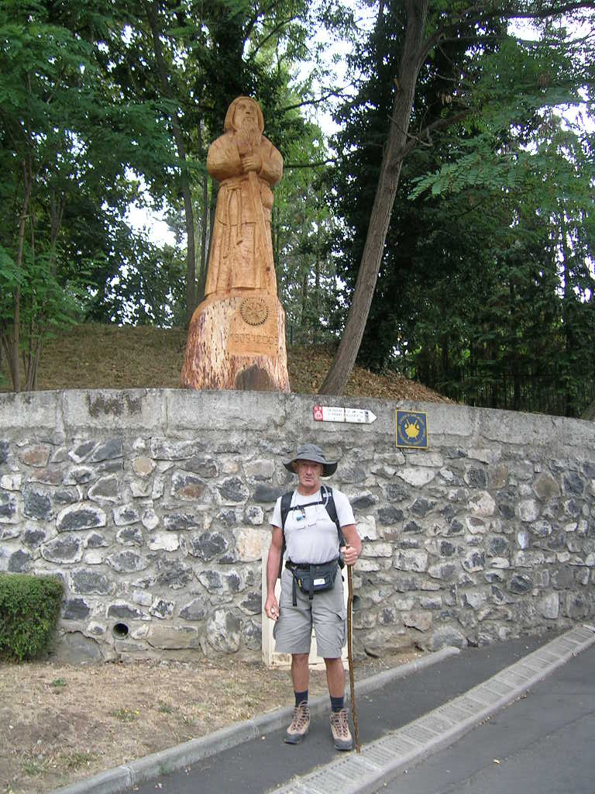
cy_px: 397
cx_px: 298
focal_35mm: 35
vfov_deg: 52.6
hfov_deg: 40.7
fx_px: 802
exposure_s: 1/44.1
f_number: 2.8
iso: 50
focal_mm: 5.4
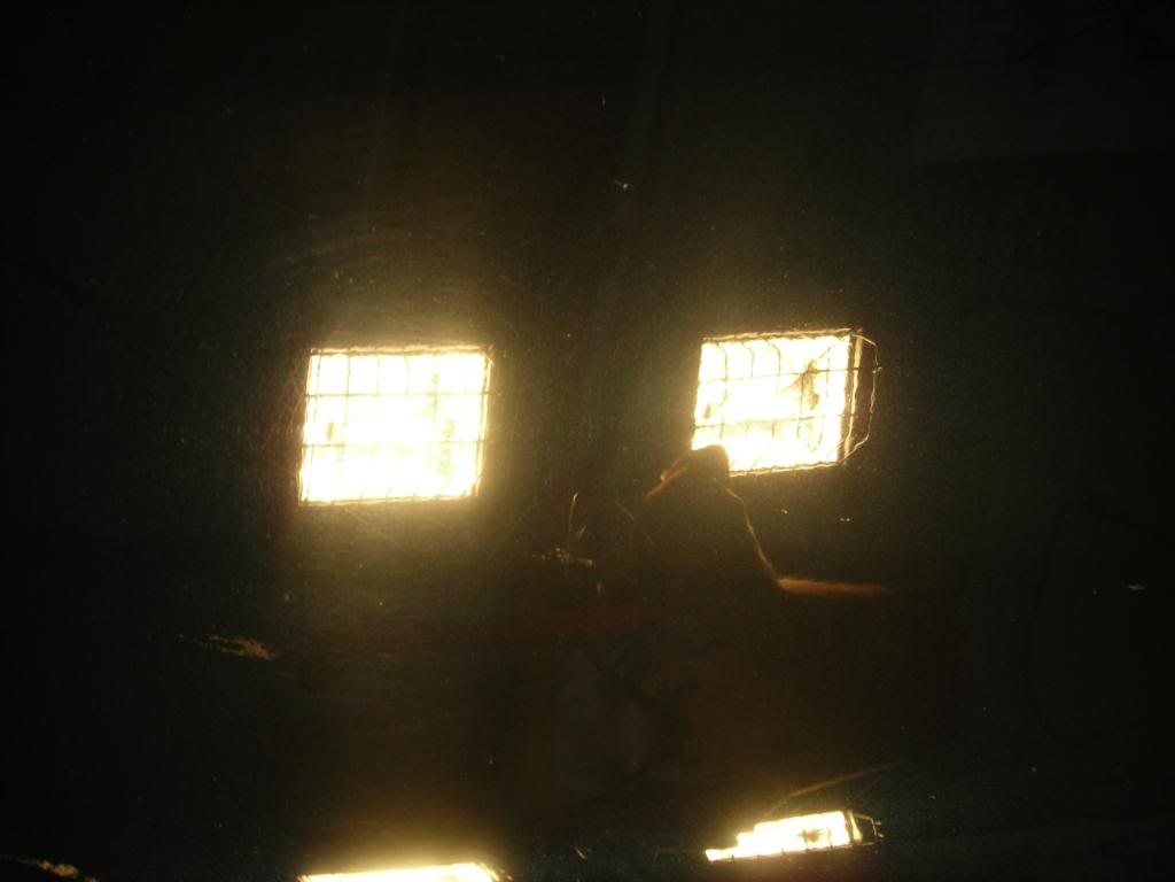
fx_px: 1290
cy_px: 441
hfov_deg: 49.0
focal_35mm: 38
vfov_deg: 37.7
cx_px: 588
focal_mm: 6.3
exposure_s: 1/53.4
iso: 50
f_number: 3.2
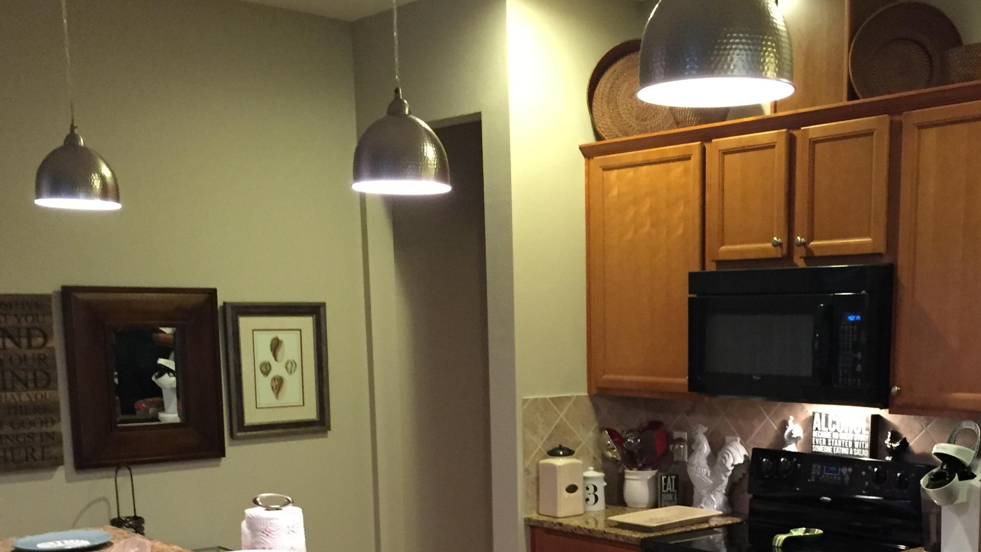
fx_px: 1196
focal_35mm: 46
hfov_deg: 44.2
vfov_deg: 25.0
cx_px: 625
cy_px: 516
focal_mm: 4.15
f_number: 2.2
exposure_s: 1/15
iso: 250
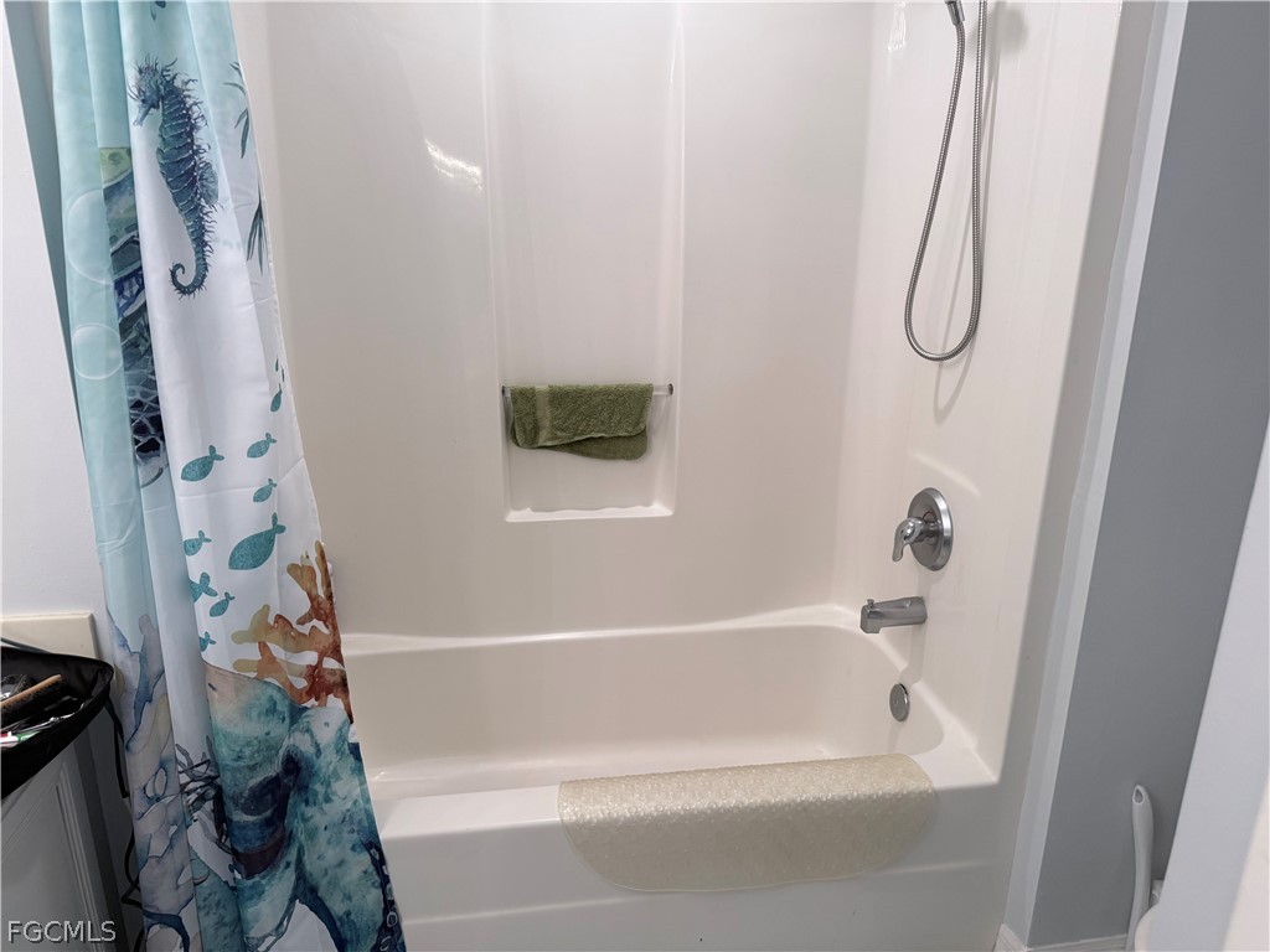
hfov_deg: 71.6
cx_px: 635
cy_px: 476
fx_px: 881
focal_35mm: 24
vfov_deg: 56.8
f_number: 1.78
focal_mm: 6.76
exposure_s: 1/120
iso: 125
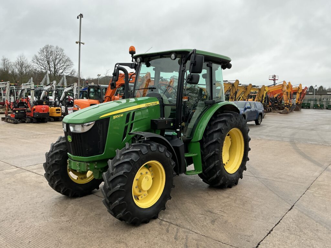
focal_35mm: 28
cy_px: 124
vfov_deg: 49.7
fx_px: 268
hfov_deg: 63.4
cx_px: 166
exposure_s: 1/122
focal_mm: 3
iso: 20
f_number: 1.8
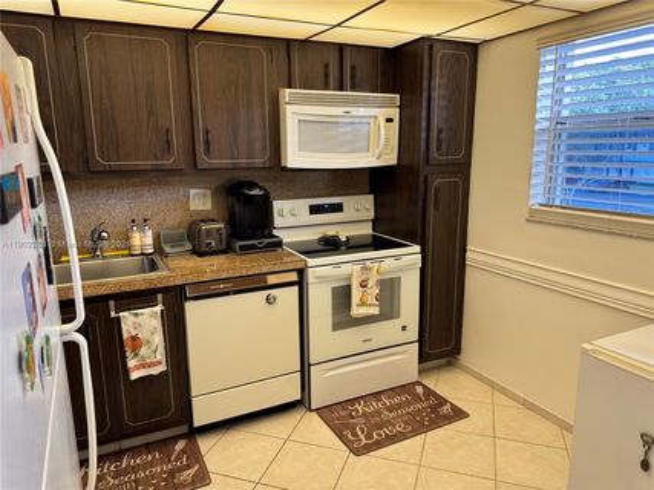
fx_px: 453
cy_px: 245
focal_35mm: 24
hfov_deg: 71.6
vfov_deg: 56.8
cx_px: 327
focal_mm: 6.76
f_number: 1.78
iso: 200
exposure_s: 1/120
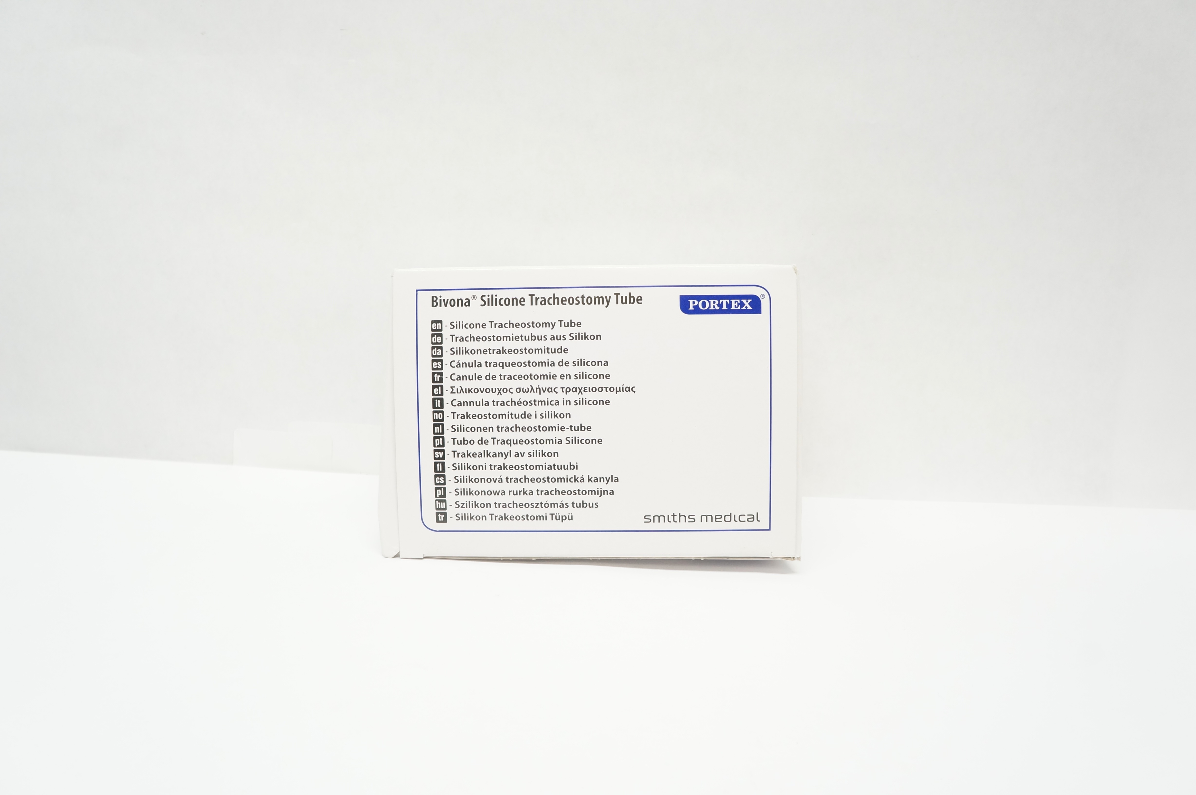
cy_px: 398
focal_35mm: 27
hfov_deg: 67.4
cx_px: 598
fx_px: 896
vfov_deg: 47.8
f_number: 7.1
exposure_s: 1/60
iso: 800
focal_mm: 18
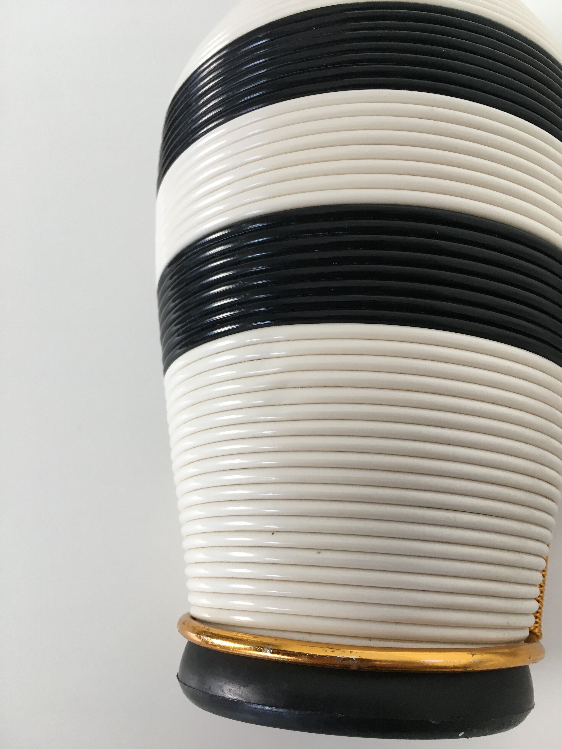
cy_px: 374
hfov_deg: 48.2
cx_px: 281
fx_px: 628
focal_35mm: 29
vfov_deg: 61.7
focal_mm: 4.15
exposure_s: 1/33
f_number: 2.2
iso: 32
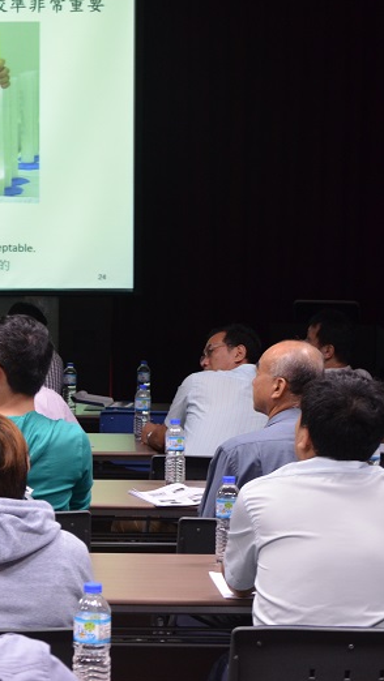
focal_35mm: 96
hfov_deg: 12.3
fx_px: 1736
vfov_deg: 22.2
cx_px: -104
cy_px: 341
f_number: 4.5
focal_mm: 40
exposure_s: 1/30
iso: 1000
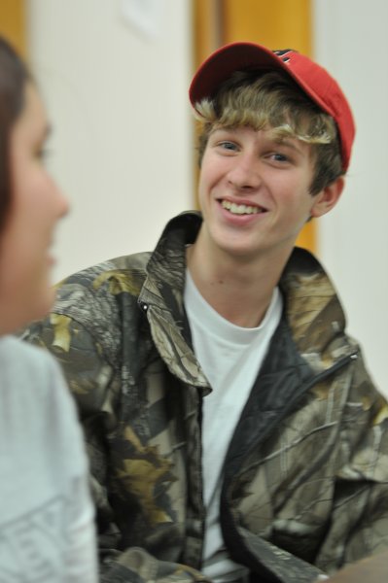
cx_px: 194
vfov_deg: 19.5
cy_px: 292
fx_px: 1700
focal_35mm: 105
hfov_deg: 13.0
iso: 280
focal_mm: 70
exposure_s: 1/60
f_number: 2.8
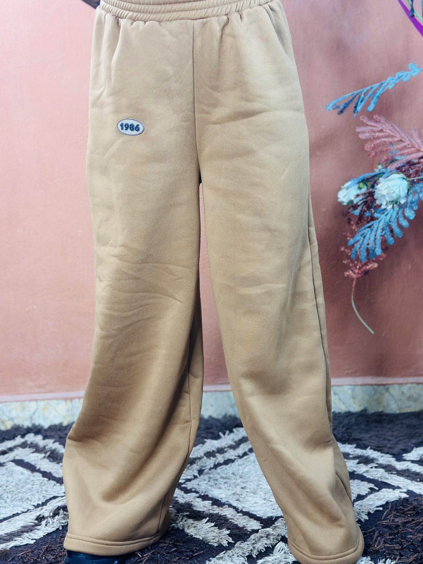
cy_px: 282
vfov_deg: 39.7
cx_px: 212
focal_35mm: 48
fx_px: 782
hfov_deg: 30.3
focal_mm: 6.86
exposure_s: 1/50
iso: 125
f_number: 1.78
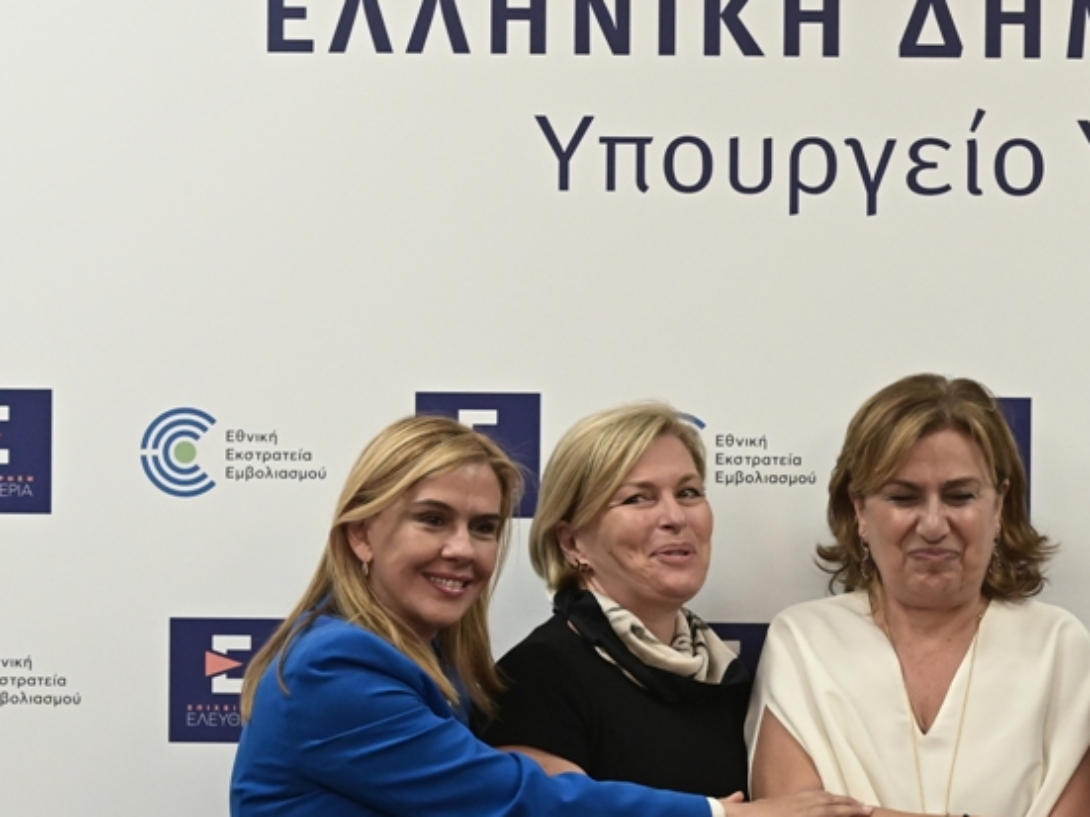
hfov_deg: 8.3
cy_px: 591
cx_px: 930
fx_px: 7461
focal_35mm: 237
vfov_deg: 6.3
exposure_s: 1/250
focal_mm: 92
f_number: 4.5
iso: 4000
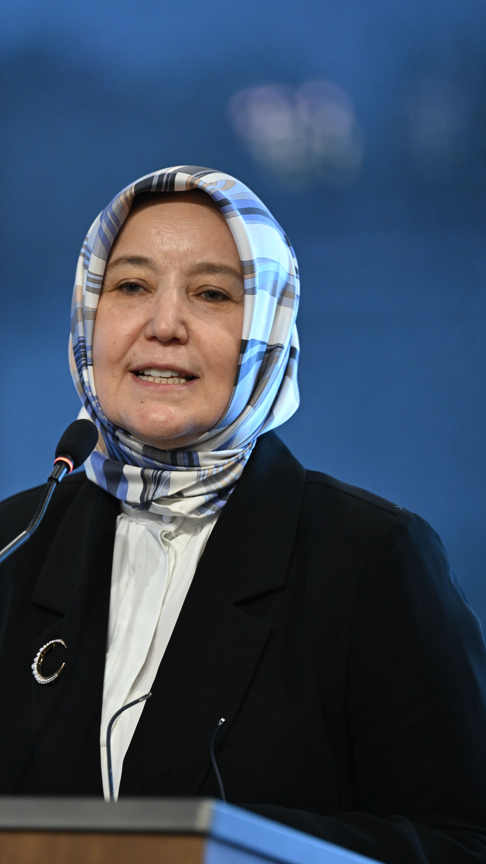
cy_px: 432
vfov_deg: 6.9
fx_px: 7216
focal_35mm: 315
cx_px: 57
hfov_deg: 3.9
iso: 1600
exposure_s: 1/250
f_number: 2.8
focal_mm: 200
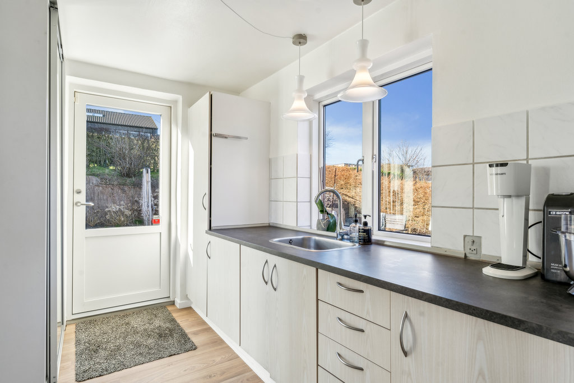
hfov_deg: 85.4
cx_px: 287
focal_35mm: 20
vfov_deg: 63.2
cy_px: 192
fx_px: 311
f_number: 8
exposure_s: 1/80
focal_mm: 19.5
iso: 200
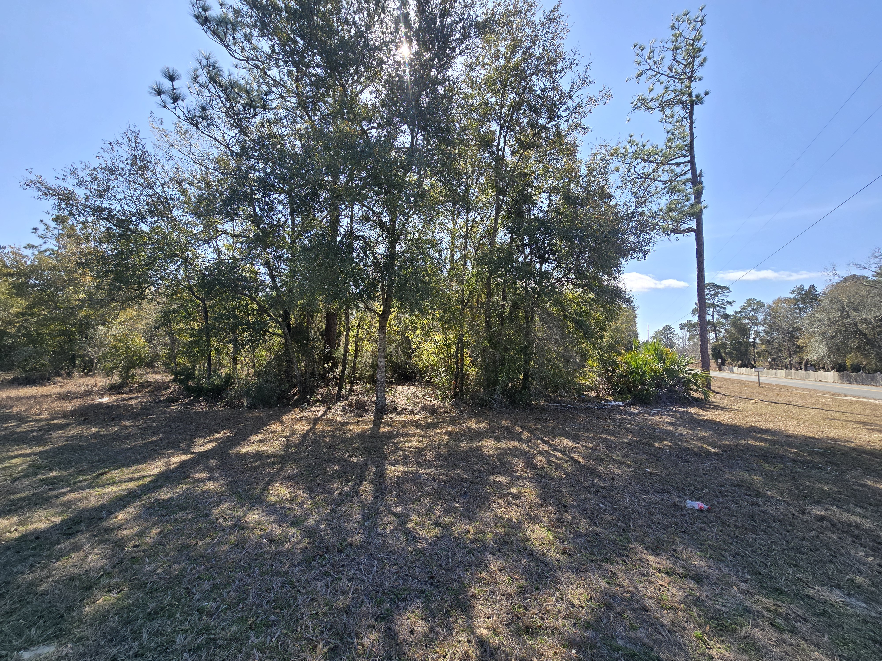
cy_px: 330
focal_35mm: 13
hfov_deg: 106.2
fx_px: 331
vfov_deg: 89.9
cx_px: 441
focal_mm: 2.2
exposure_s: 1/1437
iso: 50
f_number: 2.2
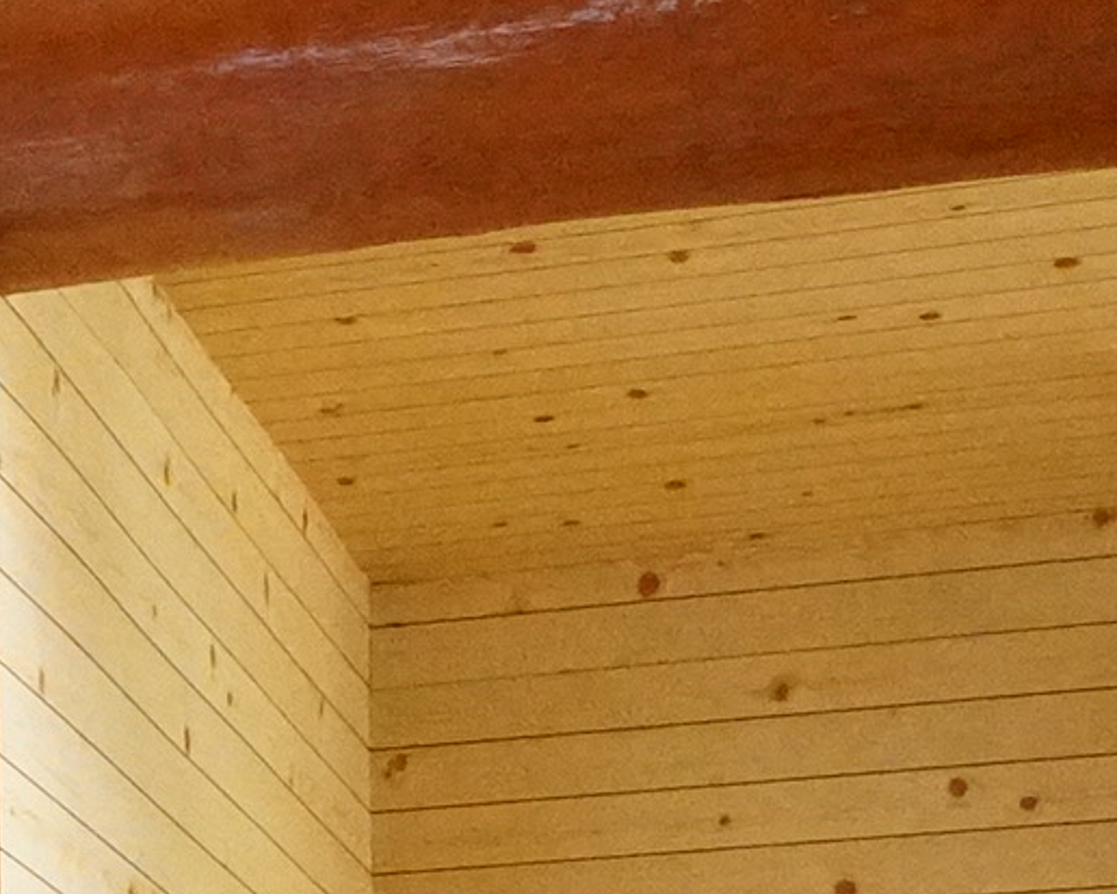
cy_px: 1617
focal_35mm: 116
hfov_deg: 15.5
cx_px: -455
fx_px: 3836
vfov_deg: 12.2
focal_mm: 16
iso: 16000
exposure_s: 1/80
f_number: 4
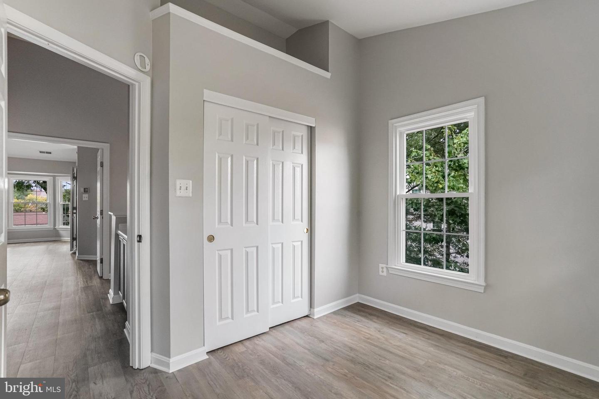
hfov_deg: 96.7
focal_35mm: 16
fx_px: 266
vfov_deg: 73.7
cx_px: 300
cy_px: 200
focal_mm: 16
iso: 1250
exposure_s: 1/1000
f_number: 8
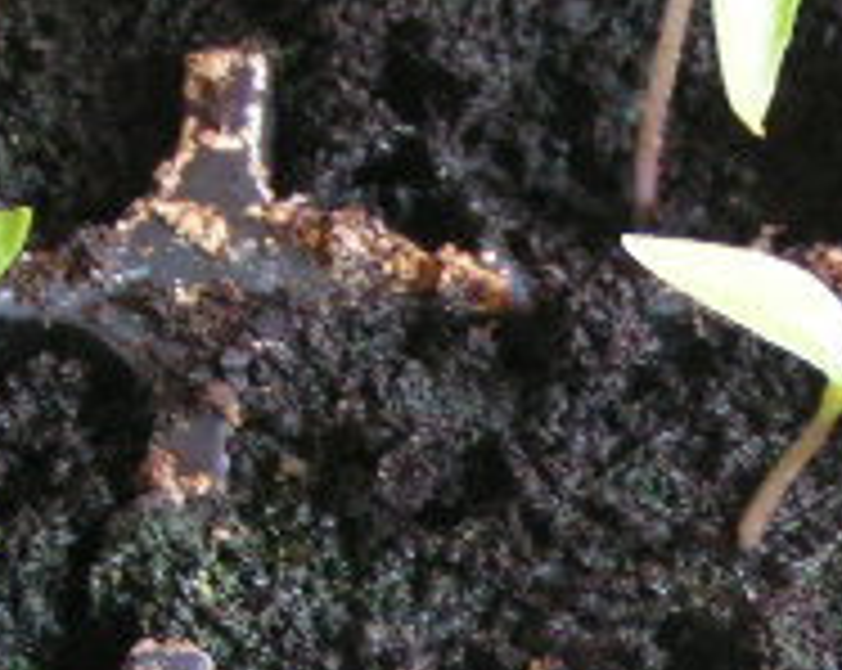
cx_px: 657
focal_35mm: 211
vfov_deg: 7.3
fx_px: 5250
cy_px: 666
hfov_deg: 9.2
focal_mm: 9.7
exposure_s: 1/20
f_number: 3.2
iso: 200
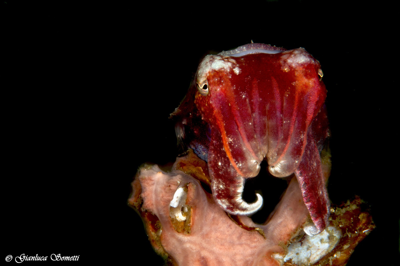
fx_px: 1748
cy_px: 133
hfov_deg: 13.1
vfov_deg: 8.7
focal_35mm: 158
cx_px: 200
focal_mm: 105
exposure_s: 1/200
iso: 200
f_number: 25
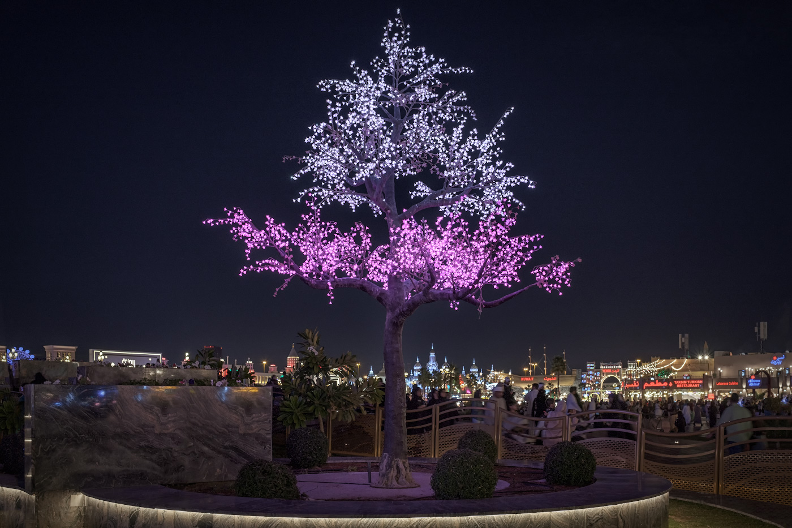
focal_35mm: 35
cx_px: 396
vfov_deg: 37.8
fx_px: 770
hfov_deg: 54.4
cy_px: 264
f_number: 5.6
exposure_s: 1/10
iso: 320
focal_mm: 23
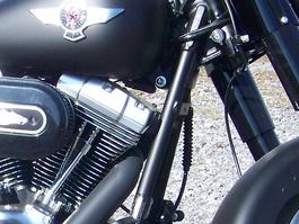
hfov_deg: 10.5
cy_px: 218
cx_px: 20
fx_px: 1616
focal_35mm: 187
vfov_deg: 7.9
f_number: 4.5
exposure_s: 1/800
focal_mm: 9.36
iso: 200
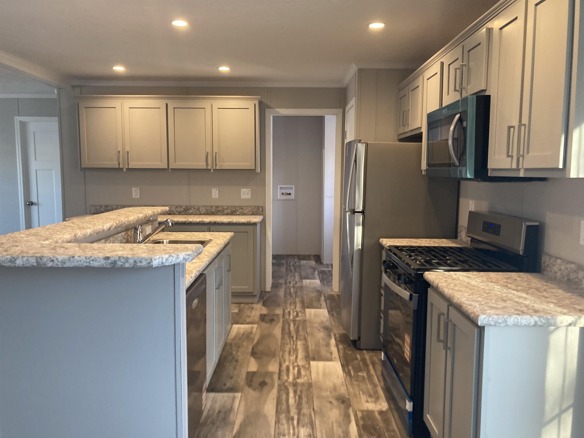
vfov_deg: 49.7
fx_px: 472
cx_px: 292
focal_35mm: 28
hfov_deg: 63.4
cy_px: 219
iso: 100
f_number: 1.8
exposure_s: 1/60
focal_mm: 3.99
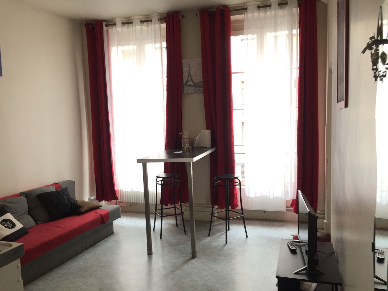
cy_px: 146
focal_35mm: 29
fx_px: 325
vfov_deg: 48.2
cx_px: 194
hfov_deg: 61.7
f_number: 2.2
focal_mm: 4.15
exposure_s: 1/33
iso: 100
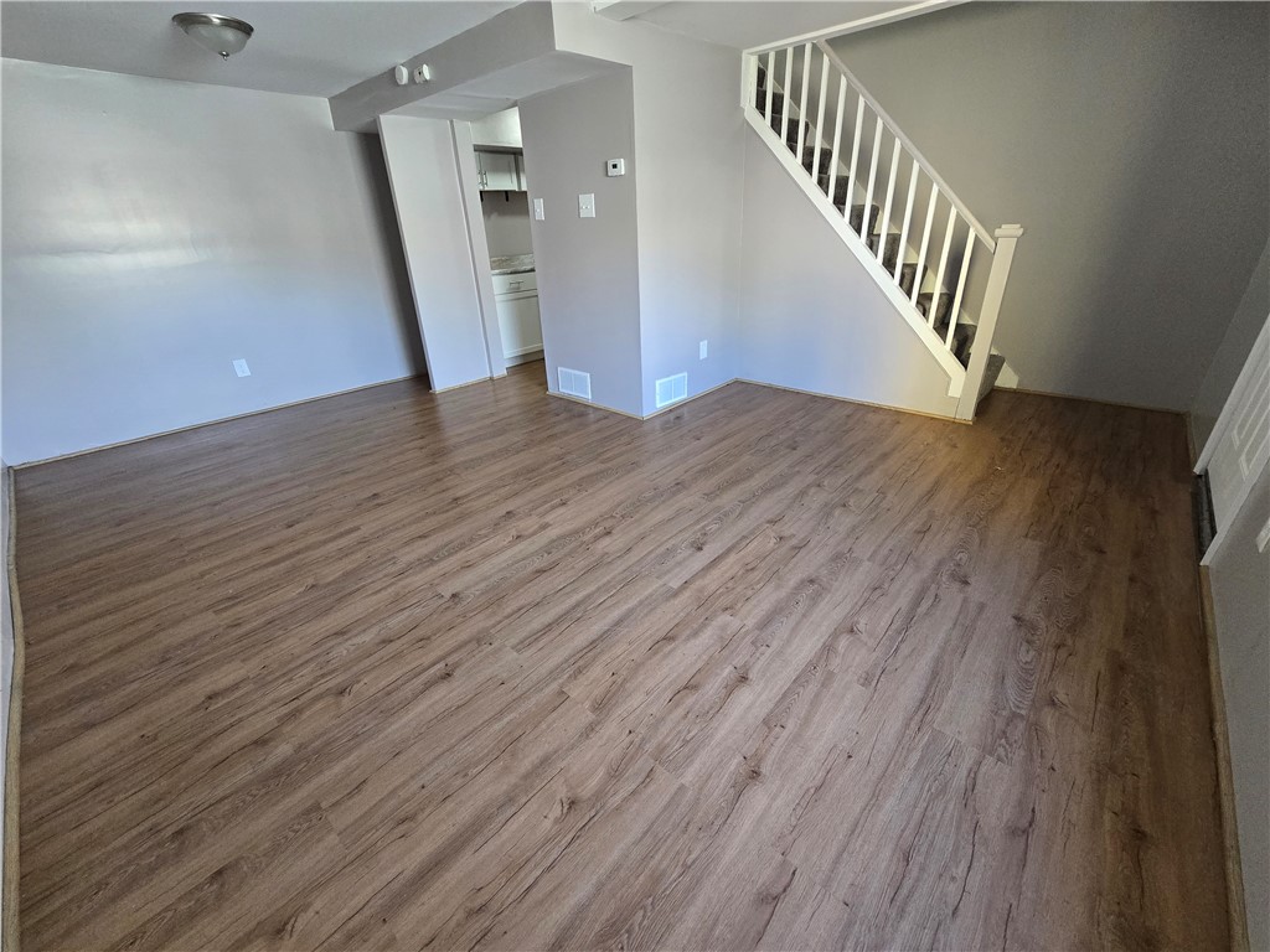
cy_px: 476
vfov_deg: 89.9
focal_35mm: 13
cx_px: 635
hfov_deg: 106.2
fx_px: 477
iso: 320
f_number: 2.2
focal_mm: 2.2
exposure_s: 1/60
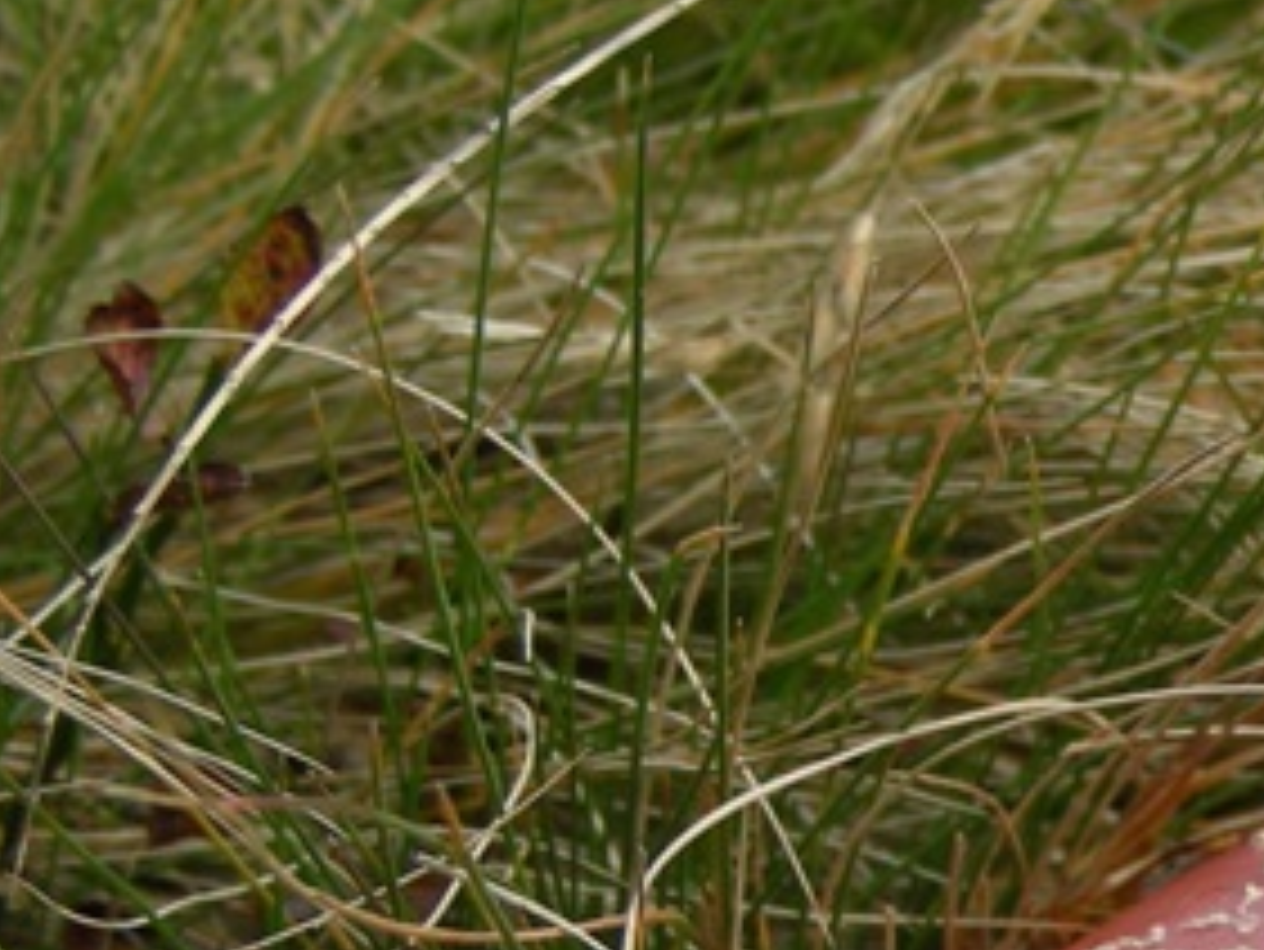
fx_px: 5516
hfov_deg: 12.6
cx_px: 1750
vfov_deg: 9.6
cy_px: 1270
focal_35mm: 151
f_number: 3.5
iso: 50
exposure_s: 1/35.5
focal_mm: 8.8
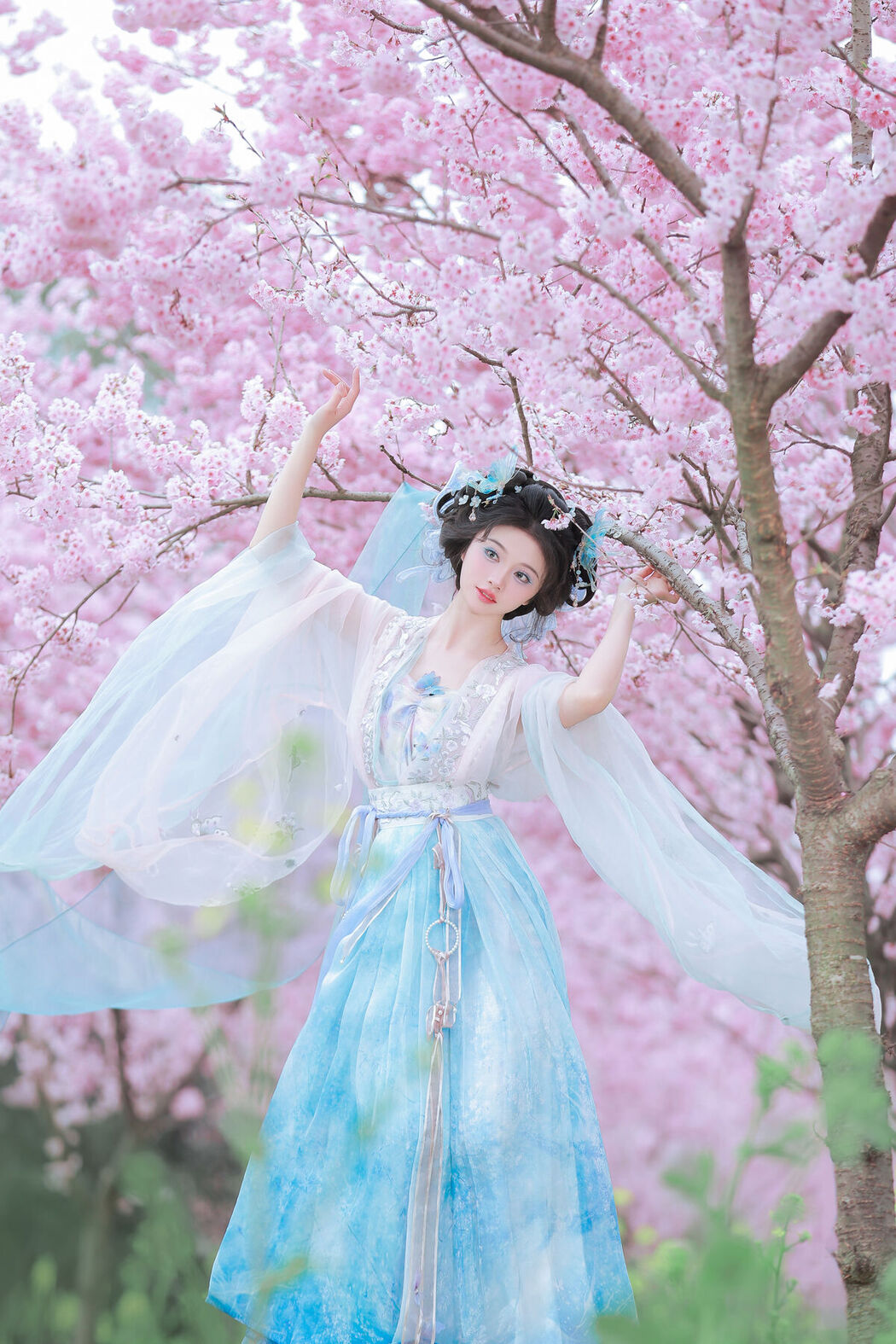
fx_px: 5301
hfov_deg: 9.7
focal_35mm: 142
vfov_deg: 14.4
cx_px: 448
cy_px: 672
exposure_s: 1/400
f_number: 2.8
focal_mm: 142
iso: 250
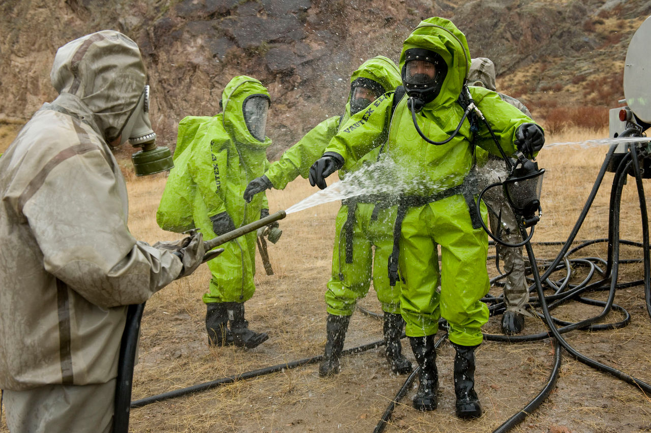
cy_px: 216
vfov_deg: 35.0
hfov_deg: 50.7
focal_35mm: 38
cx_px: 326
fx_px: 687
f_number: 5.6
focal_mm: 38
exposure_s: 1/400
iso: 1250
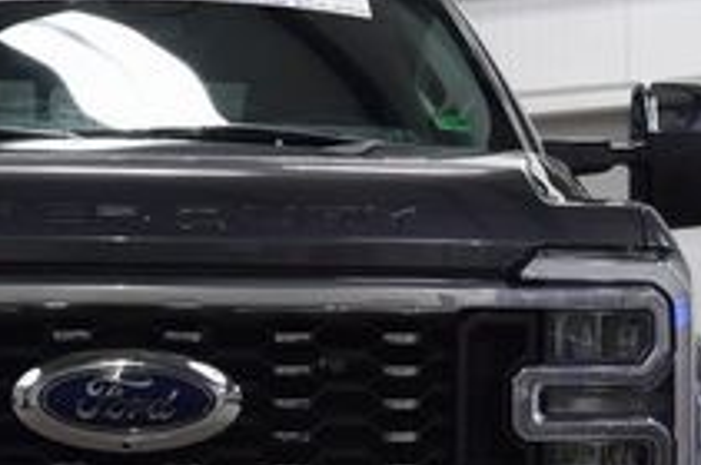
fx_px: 3014
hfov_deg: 13.2
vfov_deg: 8.8
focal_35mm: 155
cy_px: 414
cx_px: 123
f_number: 6.3
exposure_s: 1/20
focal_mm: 34
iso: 400
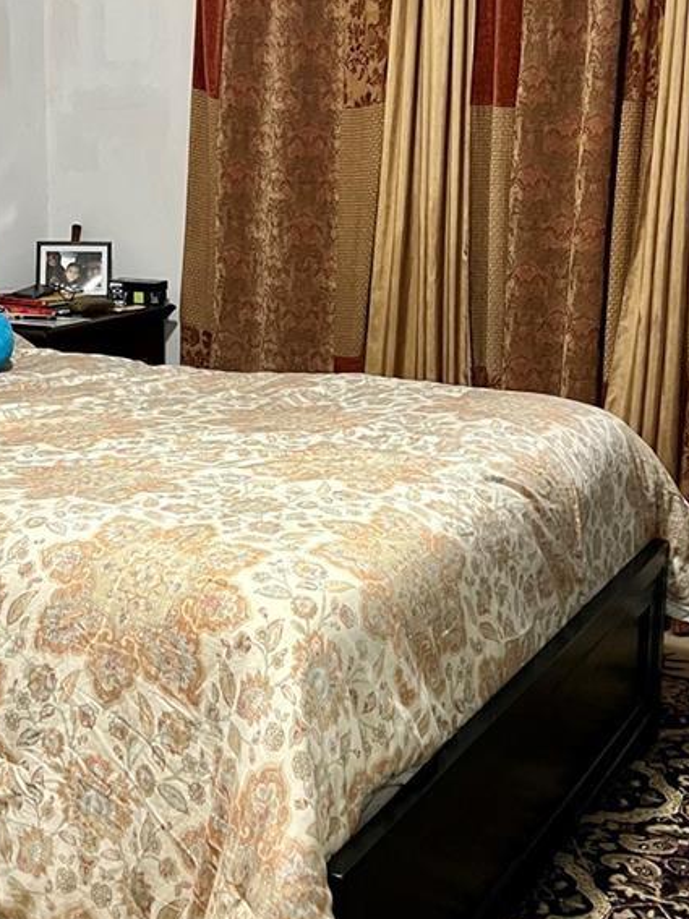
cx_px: 164
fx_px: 1460
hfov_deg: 26.2
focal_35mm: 55
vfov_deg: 34.9
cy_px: 395
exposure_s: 1/60
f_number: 1.5
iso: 400
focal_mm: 5.7
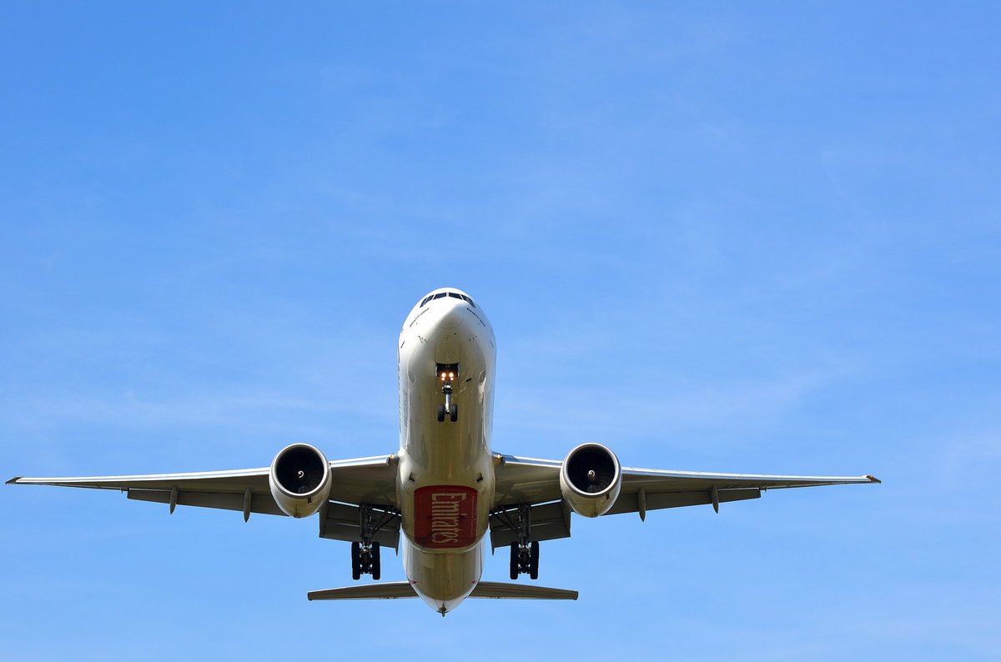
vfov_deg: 11.1
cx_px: 500
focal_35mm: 123
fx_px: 3412
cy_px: 331
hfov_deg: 16.7
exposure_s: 1/400
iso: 100
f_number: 10
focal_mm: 82
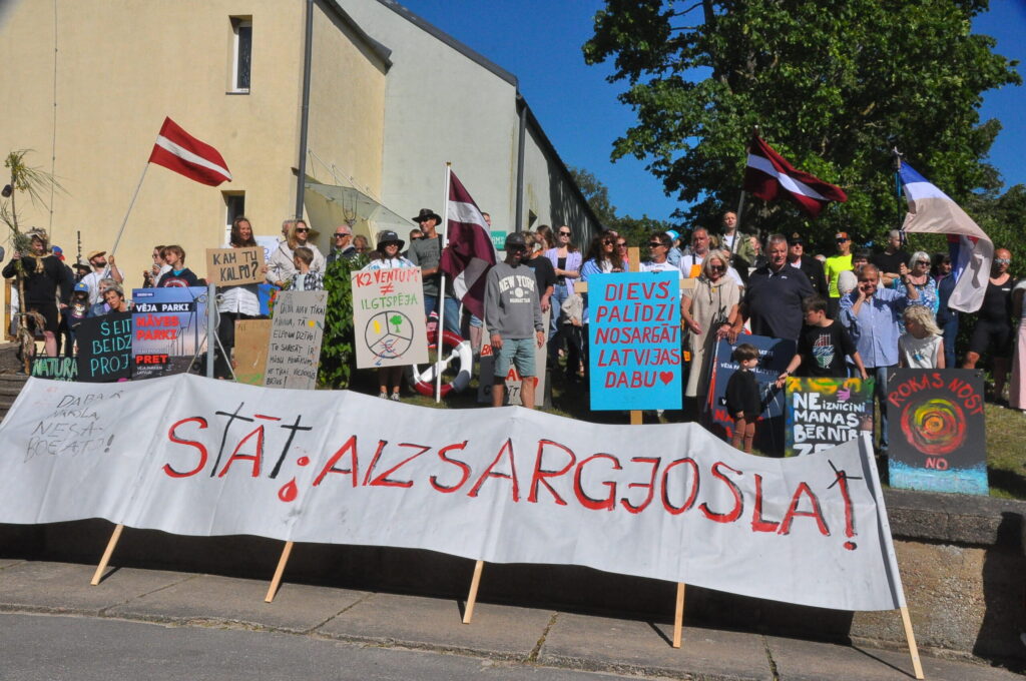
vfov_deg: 34.1
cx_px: 513
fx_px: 1110
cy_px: 340
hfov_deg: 49.6
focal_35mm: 39
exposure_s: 1/1250
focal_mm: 26
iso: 1600
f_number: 20
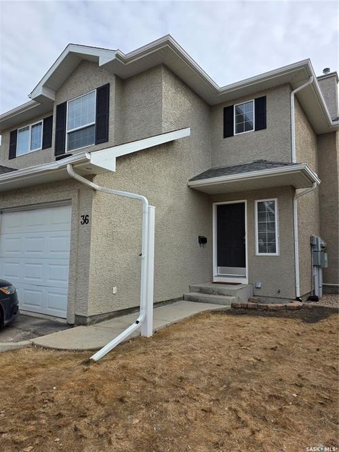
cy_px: 226
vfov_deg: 73.9
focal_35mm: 23
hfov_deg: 58.9
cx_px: 170
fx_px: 300
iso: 80
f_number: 1.7
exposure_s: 1/4434
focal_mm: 6.3
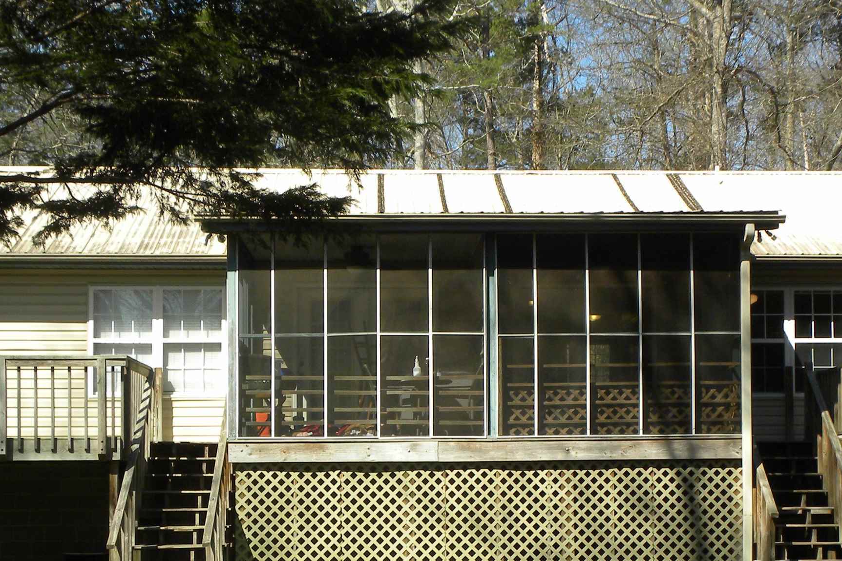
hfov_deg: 26.6
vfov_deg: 17.9
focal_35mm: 76
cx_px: 453
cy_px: 398
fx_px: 1777
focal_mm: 7.3
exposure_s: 1/210
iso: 64
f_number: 5
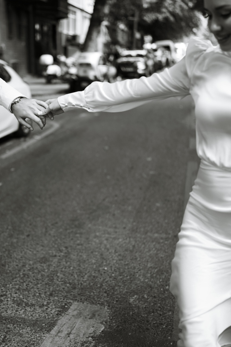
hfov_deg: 27.9
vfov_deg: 41.1
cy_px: 176
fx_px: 462
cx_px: 75
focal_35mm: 48
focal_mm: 35
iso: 160
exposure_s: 1/500
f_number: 1.4
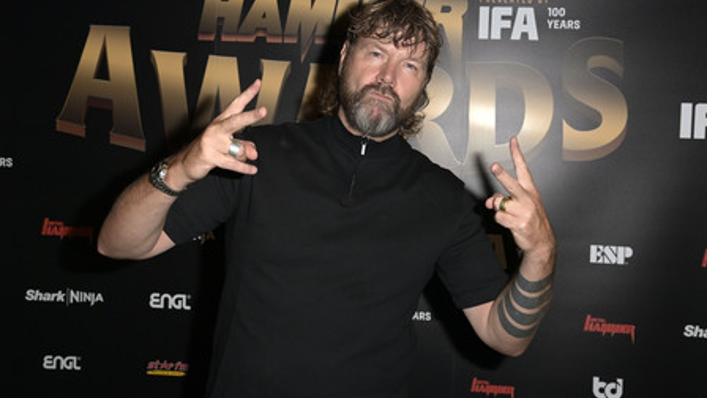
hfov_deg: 50.5
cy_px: 177
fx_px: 750
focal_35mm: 40
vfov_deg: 29.7
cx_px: 354
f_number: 5
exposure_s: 1/200
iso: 640
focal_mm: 38
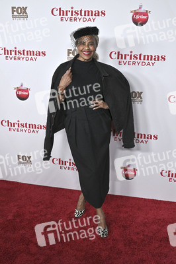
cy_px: 132
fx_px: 316
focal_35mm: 43
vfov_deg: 45.5
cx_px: 88
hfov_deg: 31.1
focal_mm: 43
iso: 2500
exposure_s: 1/320
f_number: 5.6
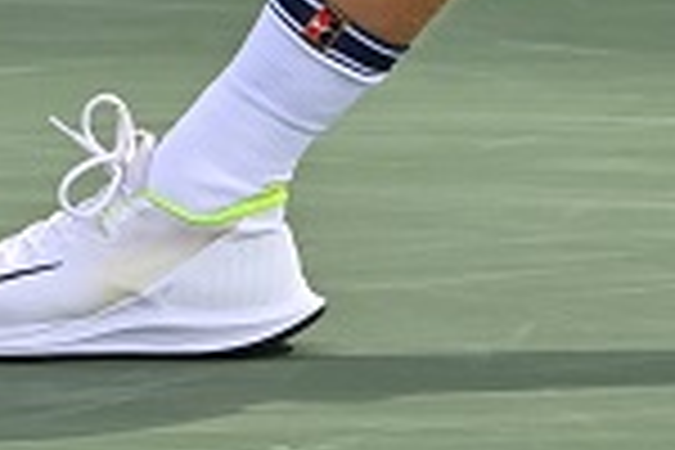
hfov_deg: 0.8
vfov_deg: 0.5
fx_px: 47453
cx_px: 698
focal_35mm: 2531
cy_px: -616
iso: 320
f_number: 4
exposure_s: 1/2500
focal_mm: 380
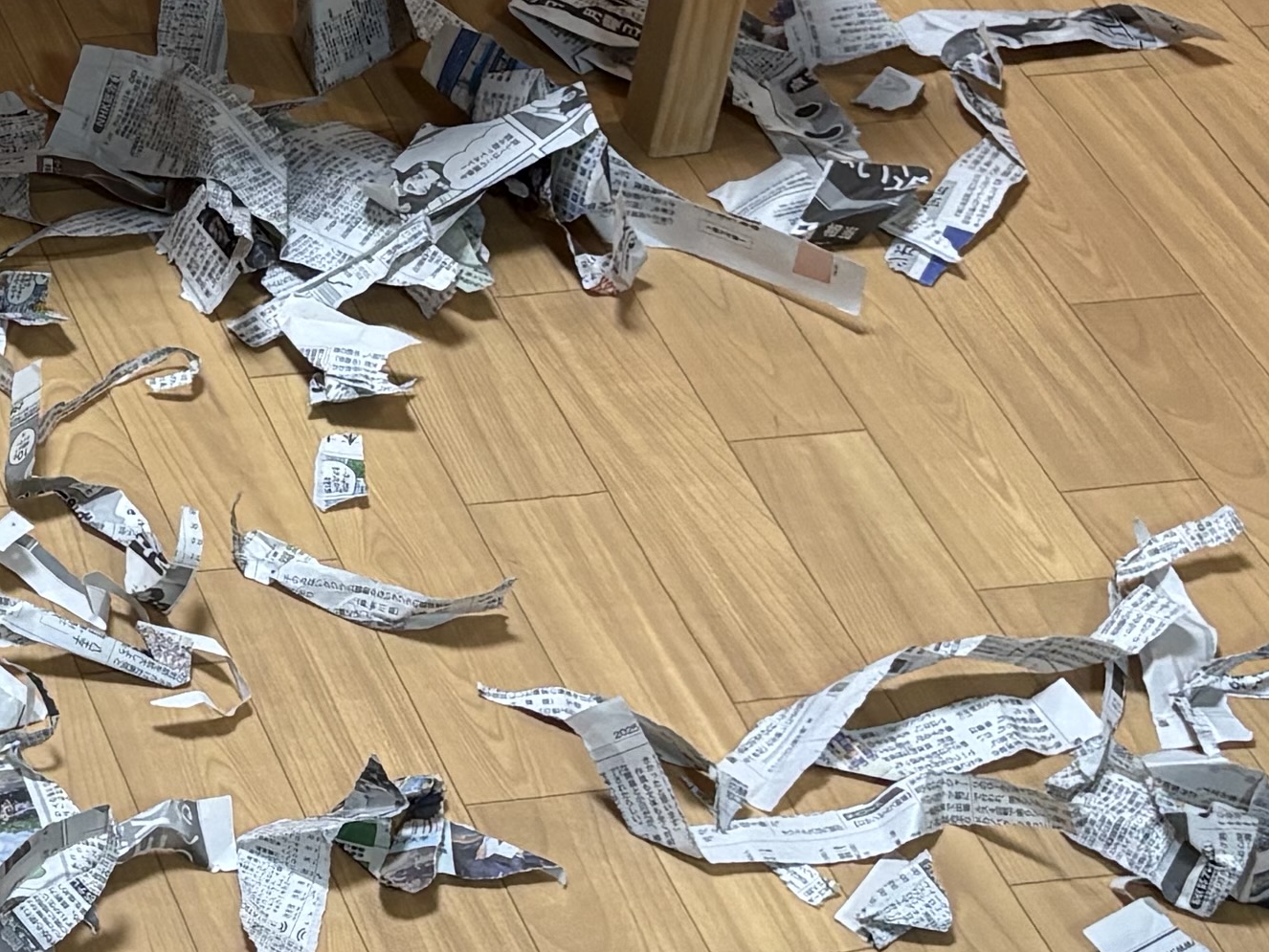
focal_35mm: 112
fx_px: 4107
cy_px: 112
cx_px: -759
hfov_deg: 15.8
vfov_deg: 13.1
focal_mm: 5.96
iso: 125
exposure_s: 1/80
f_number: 1.6
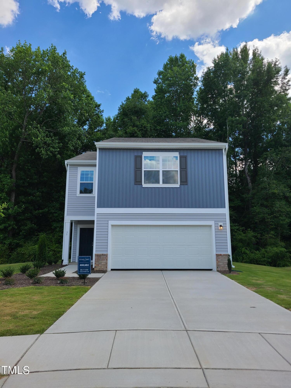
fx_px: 291
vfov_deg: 67.3
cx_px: 146
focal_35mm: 26
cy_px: 194
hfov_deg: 53.1
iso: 40
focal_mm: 5.4
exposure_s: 1/1279
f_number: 1.8
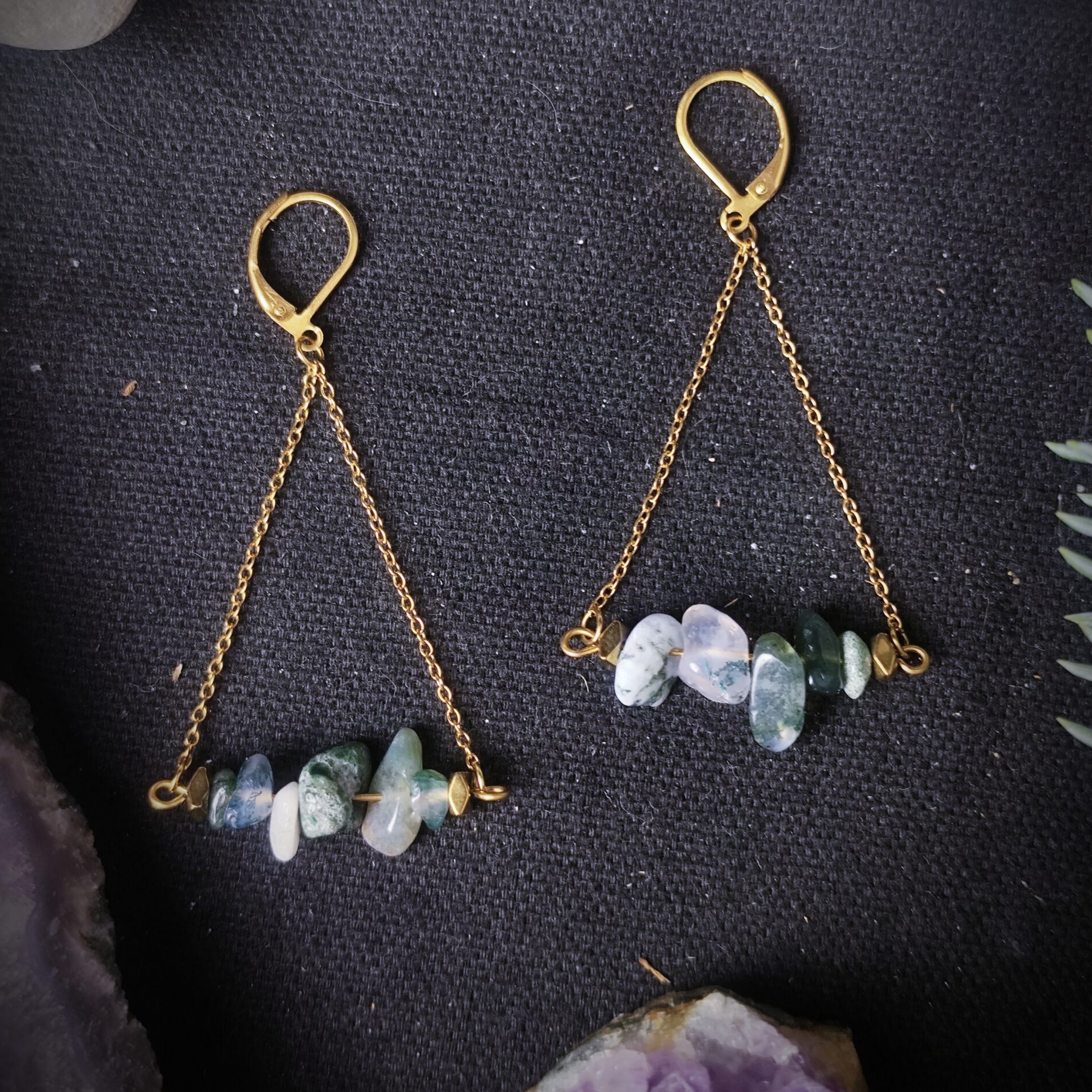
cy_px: 449
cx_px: 552
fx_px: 1963
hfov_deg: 31.1
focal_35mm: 55
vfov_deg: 31.0
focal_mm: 6.19
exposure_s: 1/25
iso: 125
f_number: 1.65
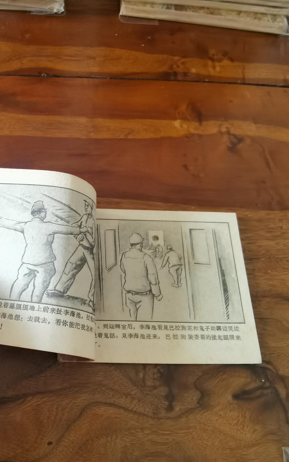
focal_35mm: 30
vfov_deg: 62.9
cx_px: 112
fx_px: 378
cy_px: 237
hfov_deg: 41.6
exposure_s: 1/25
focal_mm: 2.26
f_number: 2.2
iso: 400
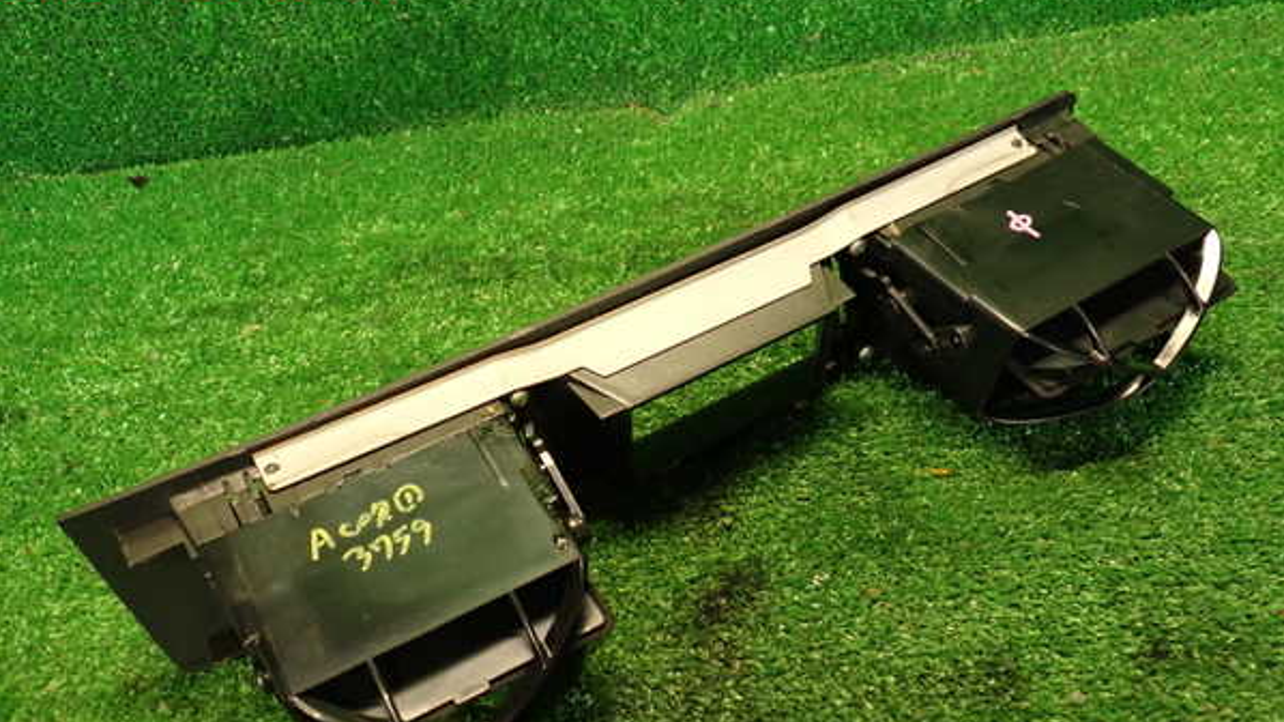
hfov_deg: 56.6
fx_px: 1191
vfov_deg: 33.6
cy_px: 436
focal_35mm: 35
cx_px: 642
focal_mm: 5.79
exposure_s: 1/30
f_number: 2.4
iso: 400
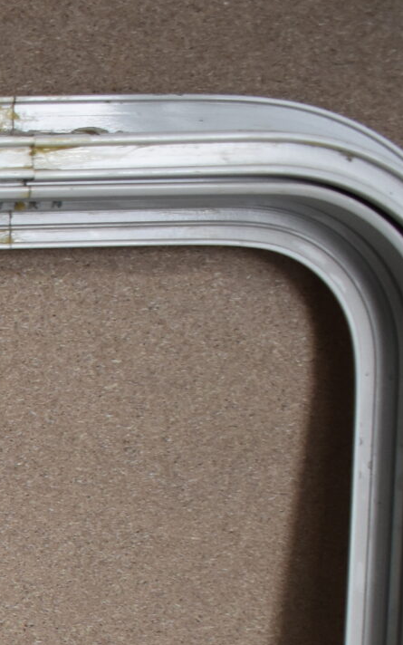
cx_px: -478
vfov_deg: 20.0
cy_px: 719
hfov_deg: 11.5
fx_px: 1740
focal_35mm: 99
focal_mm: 18
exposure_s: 1/250
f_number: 3.5
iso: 450
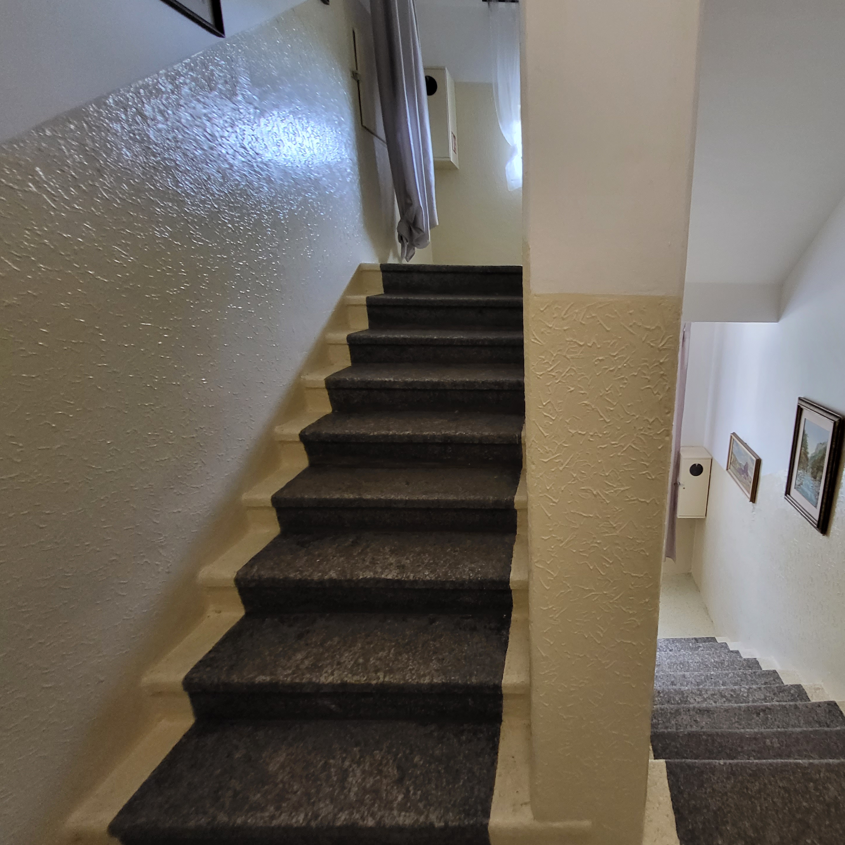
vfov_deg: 87.4
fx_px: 442
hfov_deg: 84.0
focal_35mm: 16
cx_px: 573
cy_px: 415
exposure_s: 1/33
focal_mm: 1.74
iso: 320
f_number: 2.2
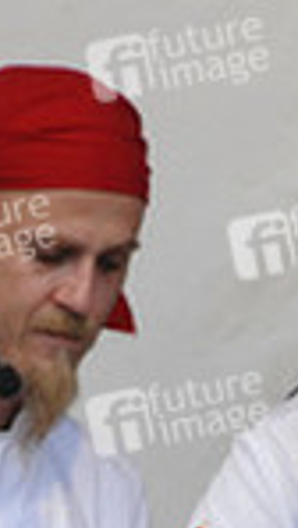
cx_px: 220
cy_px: 503
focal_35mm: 896
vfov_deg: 2.4
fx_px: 12565
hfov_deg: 1.4
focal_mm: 190
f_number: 9
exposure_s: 1/500
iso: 500
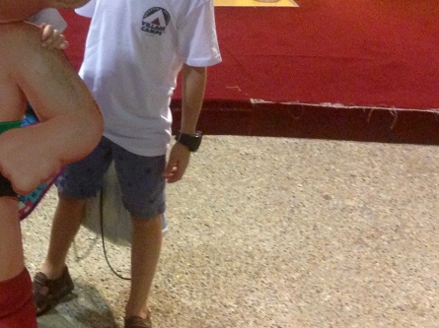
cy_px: 83
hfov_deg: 24.6
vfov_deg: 19.2
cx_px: 12
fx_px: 963
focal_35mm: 76
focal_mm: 4.12
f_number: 2.4
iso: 400
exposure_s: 1/15
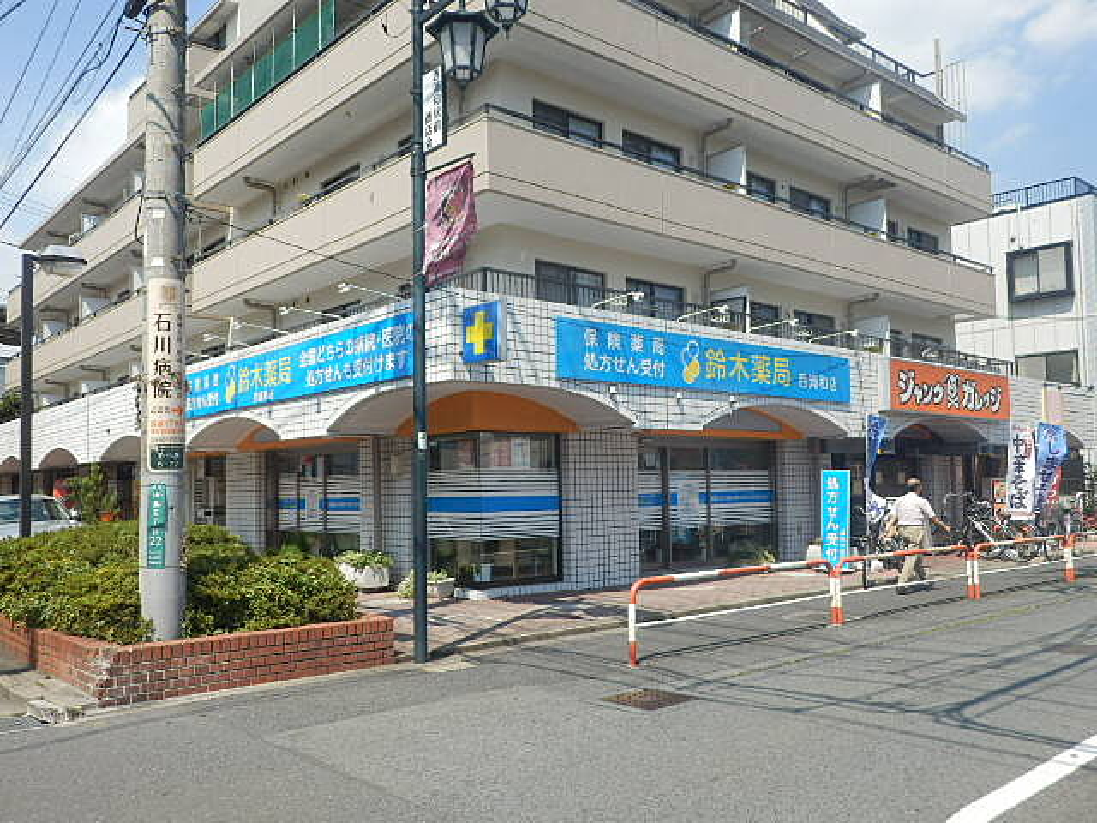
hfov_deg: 55.4
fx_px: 1046
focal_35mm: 33
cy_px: 412
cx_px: 548
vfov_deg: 42.9
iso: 80
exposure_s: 1/640
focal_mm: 5.9
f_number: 3.7
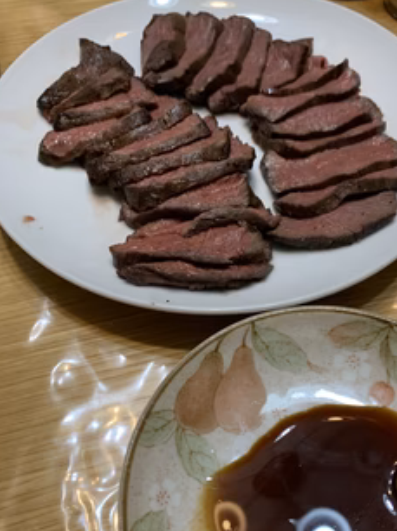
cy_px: 311
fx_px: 521
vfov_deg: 53.7
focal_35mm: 34
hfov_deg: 41.4
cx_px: 248
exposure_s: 1/50
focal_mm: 4.25
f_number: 1.8
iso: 200
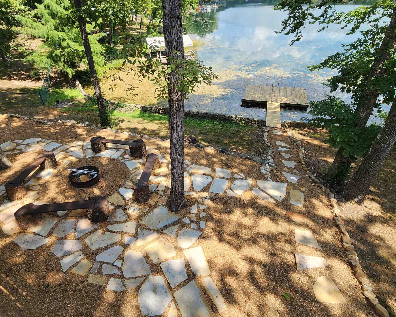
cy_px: 145
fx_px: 211
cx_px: 174
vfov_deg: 73.6
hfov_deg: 86.0
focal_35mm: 18
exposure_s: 1/612
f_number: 2.2
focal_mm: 2.2
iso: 50
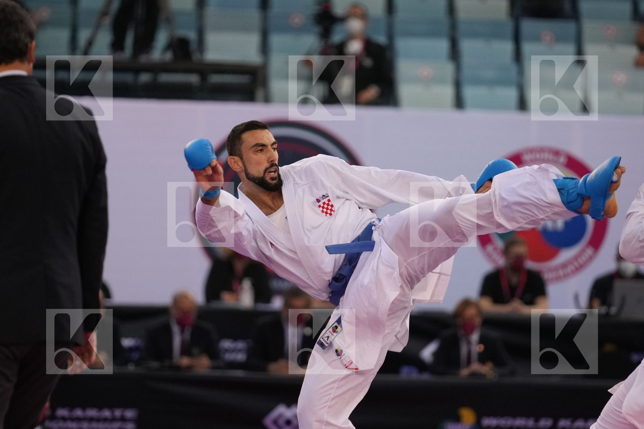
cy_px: 214
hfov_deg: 6.9
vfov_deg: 4.6
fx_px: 5366
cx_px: 322
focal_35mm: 300
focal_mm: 200
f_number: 2.8
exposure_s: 1/1000
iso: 2000
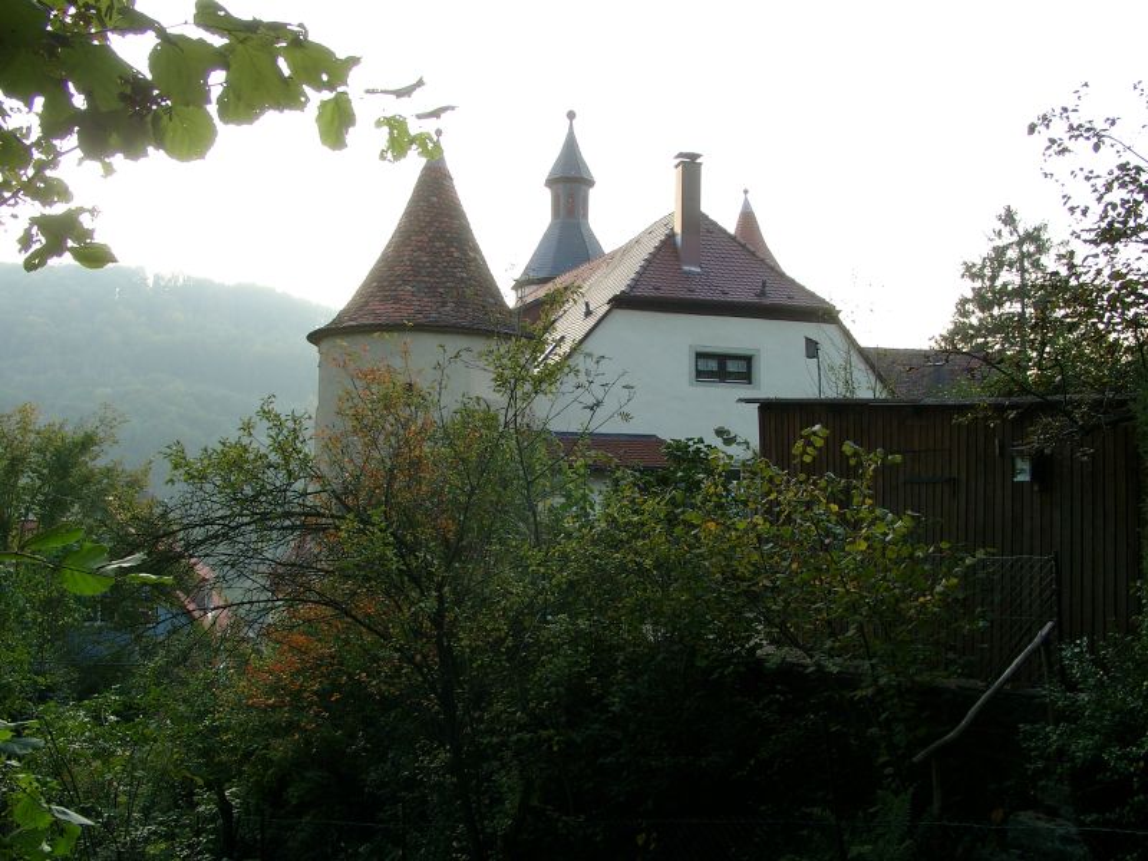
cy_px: 430
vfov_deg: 41.8
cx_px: 574
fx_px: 1128
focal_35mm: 34
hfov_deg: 54.0
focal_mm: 7.13
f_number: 4
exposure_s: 1/87.9
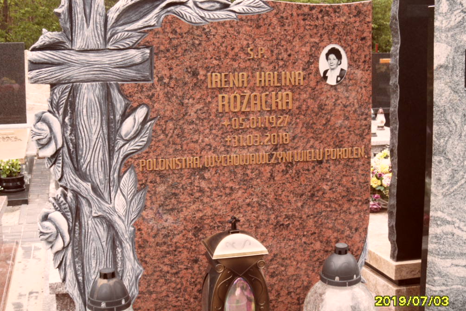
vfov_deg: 25.5
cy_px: 160
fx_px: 686
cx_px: 234
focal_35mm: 53
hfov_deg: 37.5
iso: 100
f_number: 3.8
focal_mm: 8.2
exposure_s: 1/125
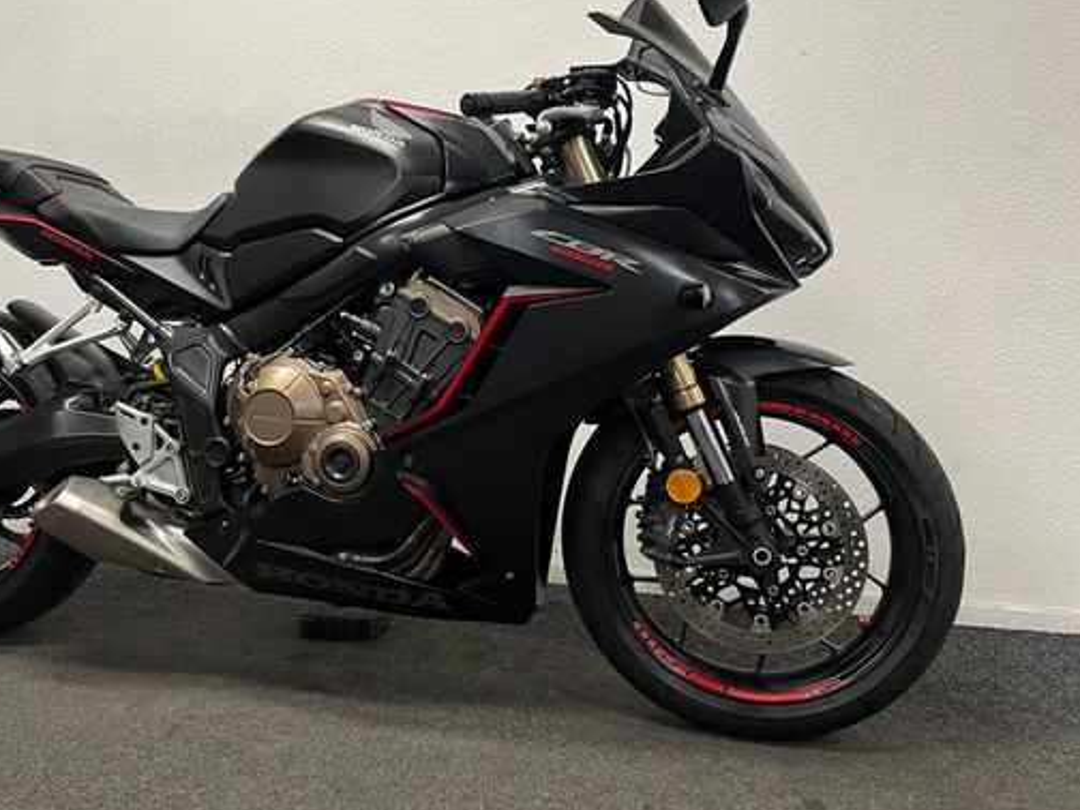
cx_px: 411
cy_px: 330
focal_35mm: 33
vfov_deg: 42.8
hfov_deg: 54.8
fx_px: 1030
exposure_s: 1/50
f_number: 1.6
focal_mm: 5.1
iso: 80
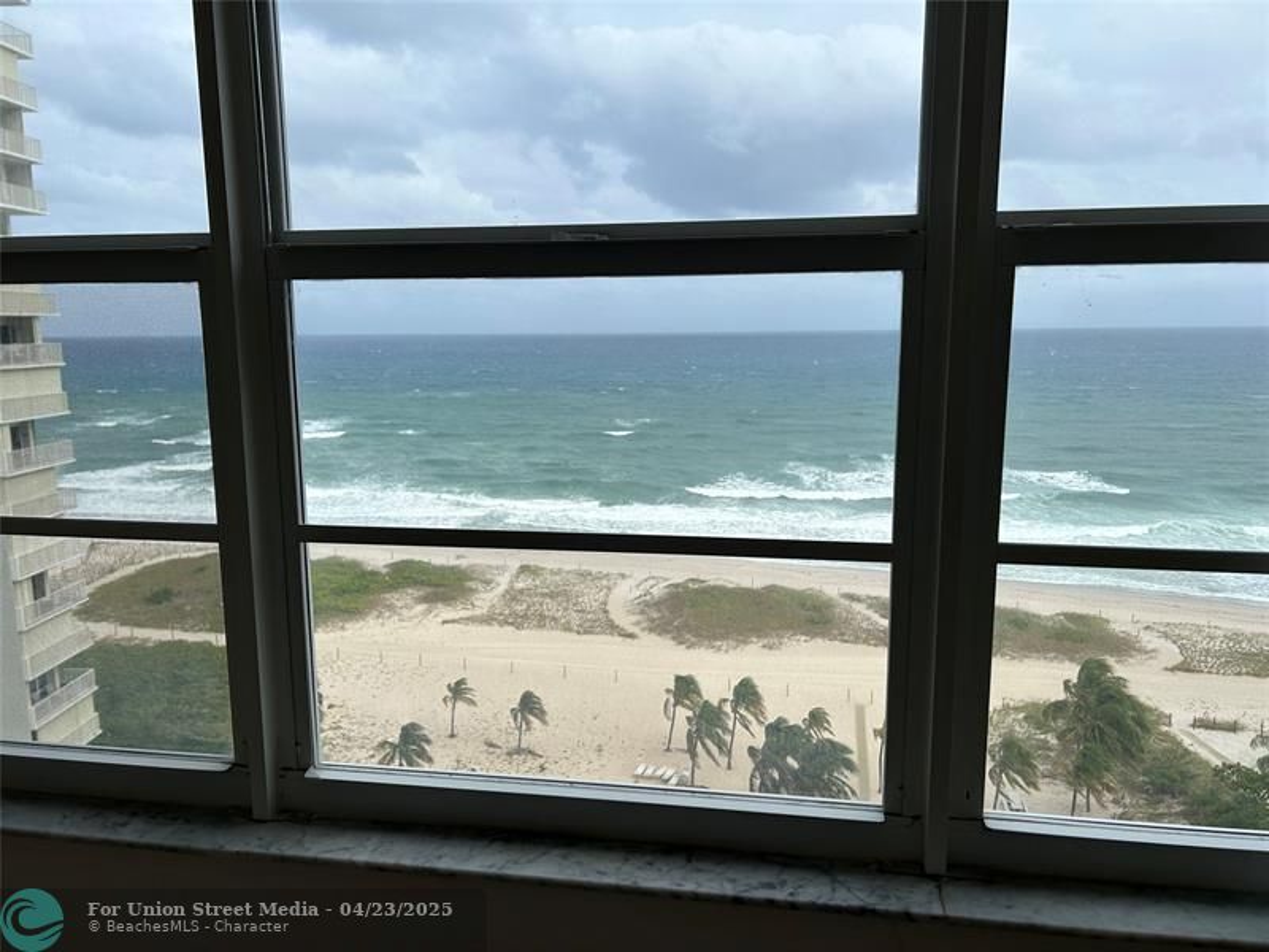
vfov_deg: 53.1
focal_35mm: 26
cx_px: 634
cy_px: 476
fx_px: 953
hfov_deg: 67.3
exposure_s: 1/1597
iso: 50
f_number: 1.5
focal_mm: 5.7
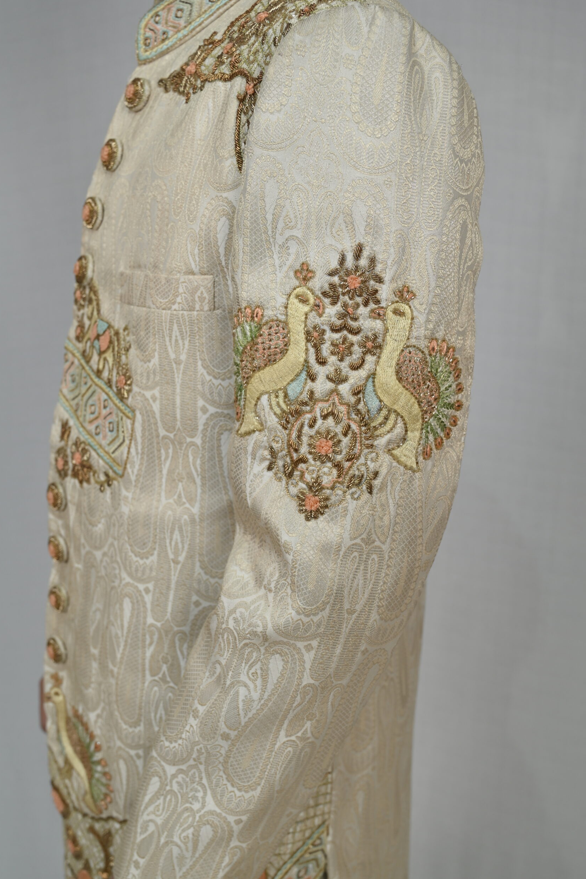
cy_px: 440
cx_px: 297
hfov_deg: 35.9
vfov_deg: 51.9
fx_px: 903
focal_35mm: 37
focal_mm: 36
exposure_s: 1/125
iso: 400
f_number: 5.6
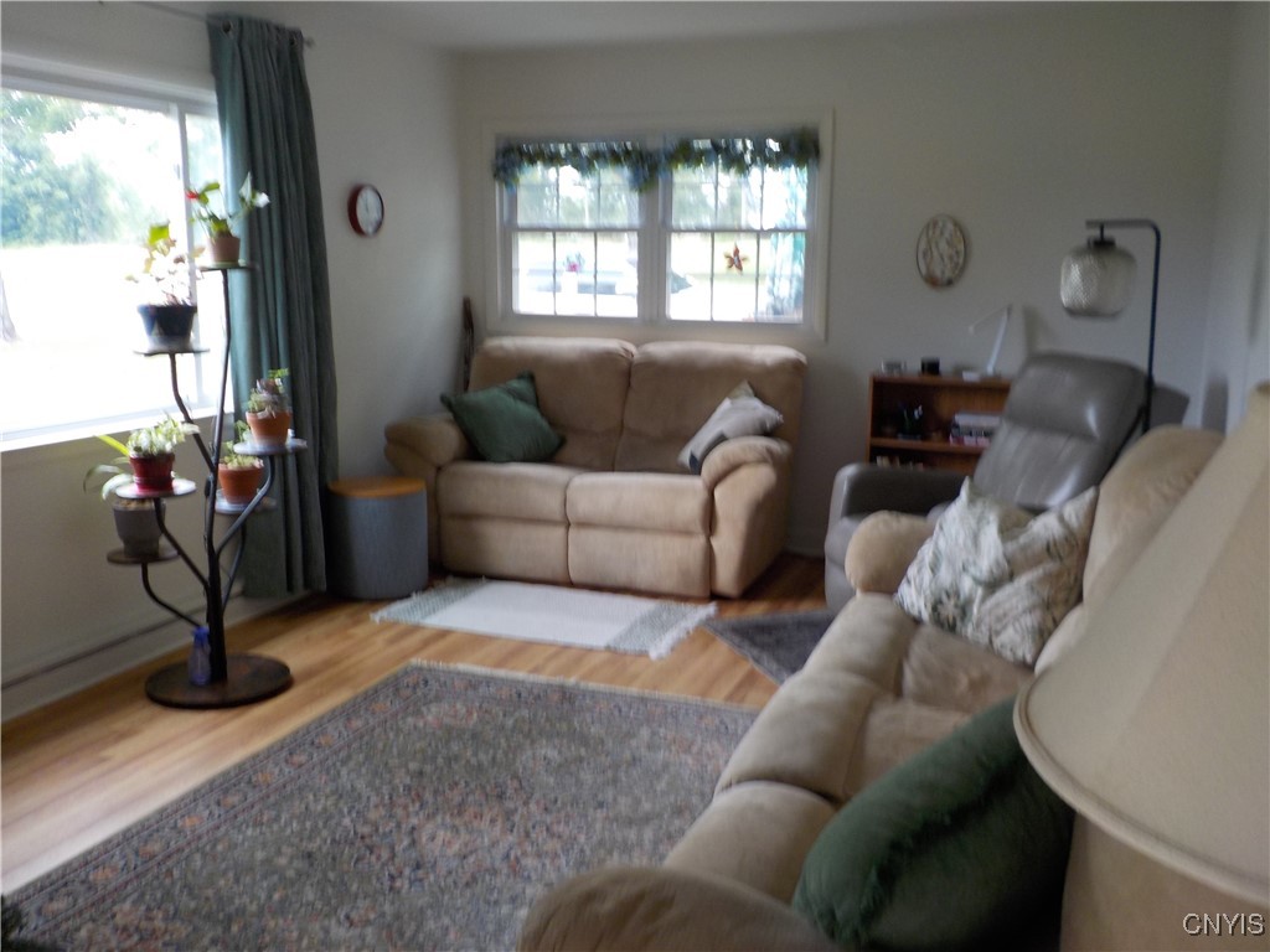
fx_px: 1101
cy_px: 476
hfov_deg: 60.0
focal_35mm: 30
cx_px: 635
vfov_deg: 46.8
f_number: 3.3
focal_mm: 4.1
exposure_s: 1/40
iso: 125
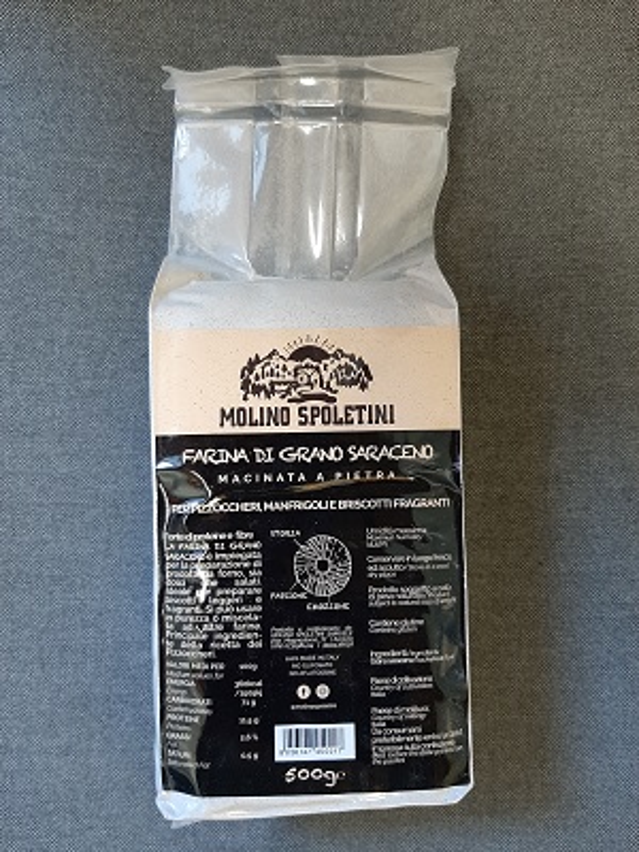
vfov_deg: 67.3
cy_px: 426
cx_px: 320
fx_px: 640
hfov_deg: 53.1
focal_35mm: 26
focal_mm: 3.93
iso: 200
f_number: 1.7
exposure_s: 1/25
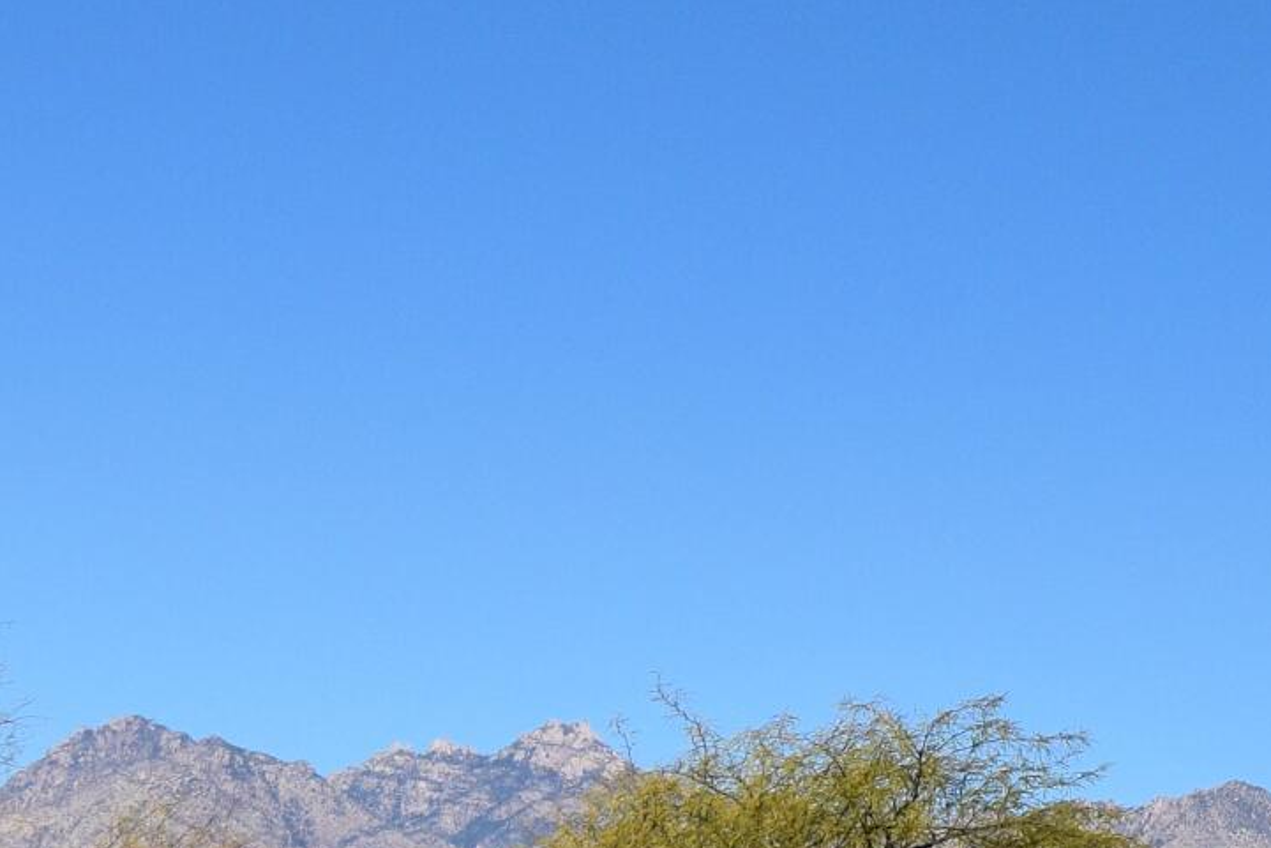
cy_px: 265
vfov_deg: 11.0
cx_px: 1204
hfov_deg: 16.1
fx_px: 4413
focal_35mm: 125
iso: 200
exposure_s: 1/500
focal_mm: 20
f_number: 11
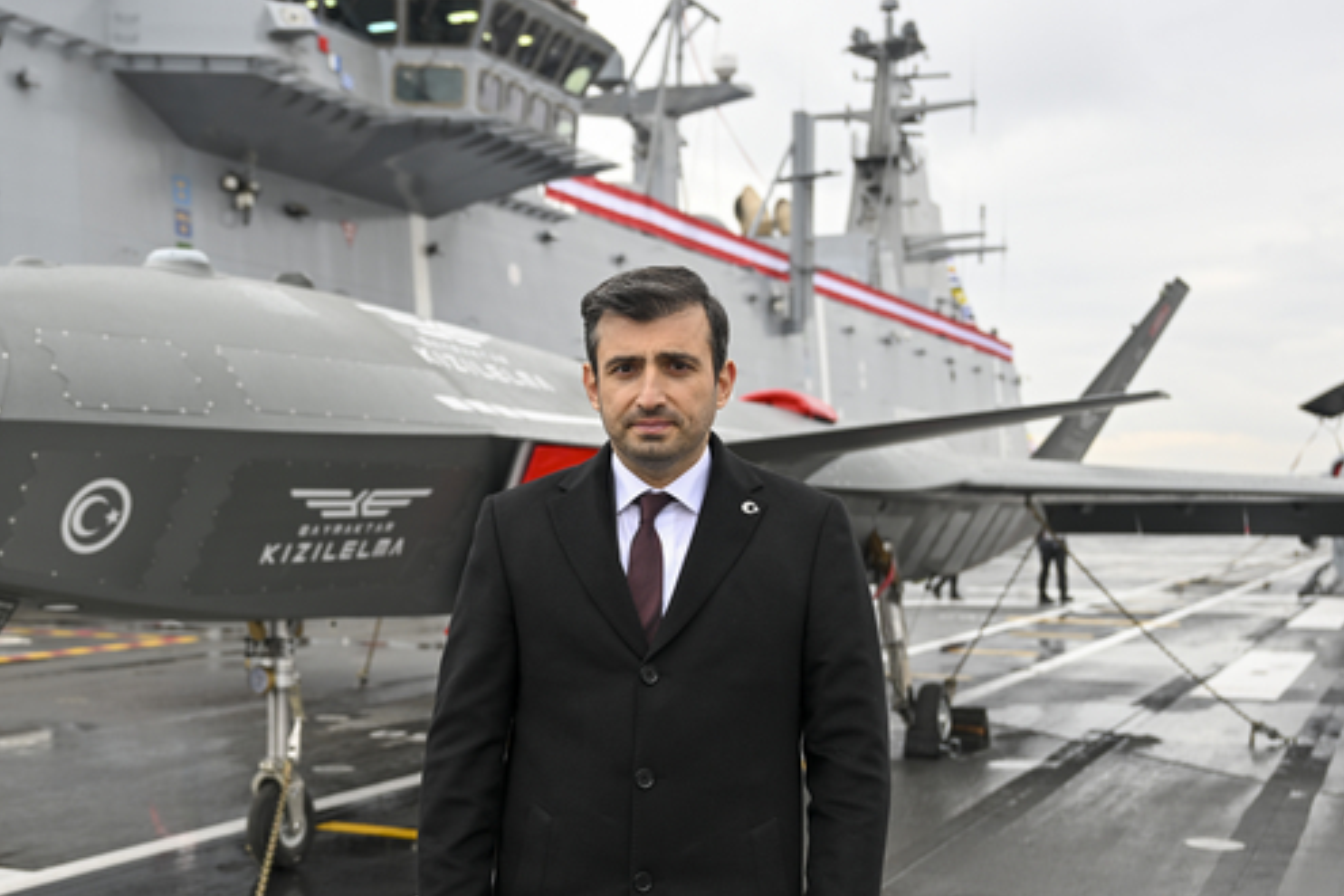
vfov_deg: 26.9
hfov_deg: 39.1
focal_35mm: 50
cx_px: 437
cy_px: 529
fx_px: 1867
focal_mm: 33
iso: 100
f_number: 3.5
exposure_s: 1/125
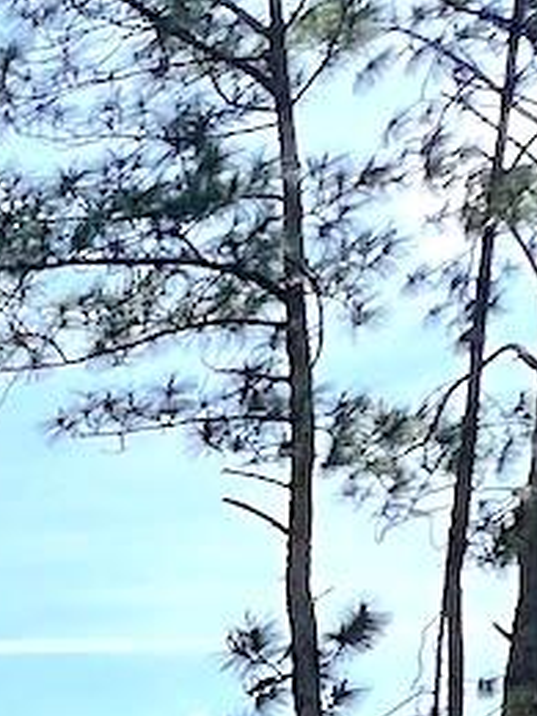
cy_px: 1272
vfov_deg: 19.0
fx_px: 1655
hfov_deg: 10.8
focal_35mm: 80
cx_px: -1146
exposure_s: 1/1309
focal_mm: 1.57
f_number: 1.8
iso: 32
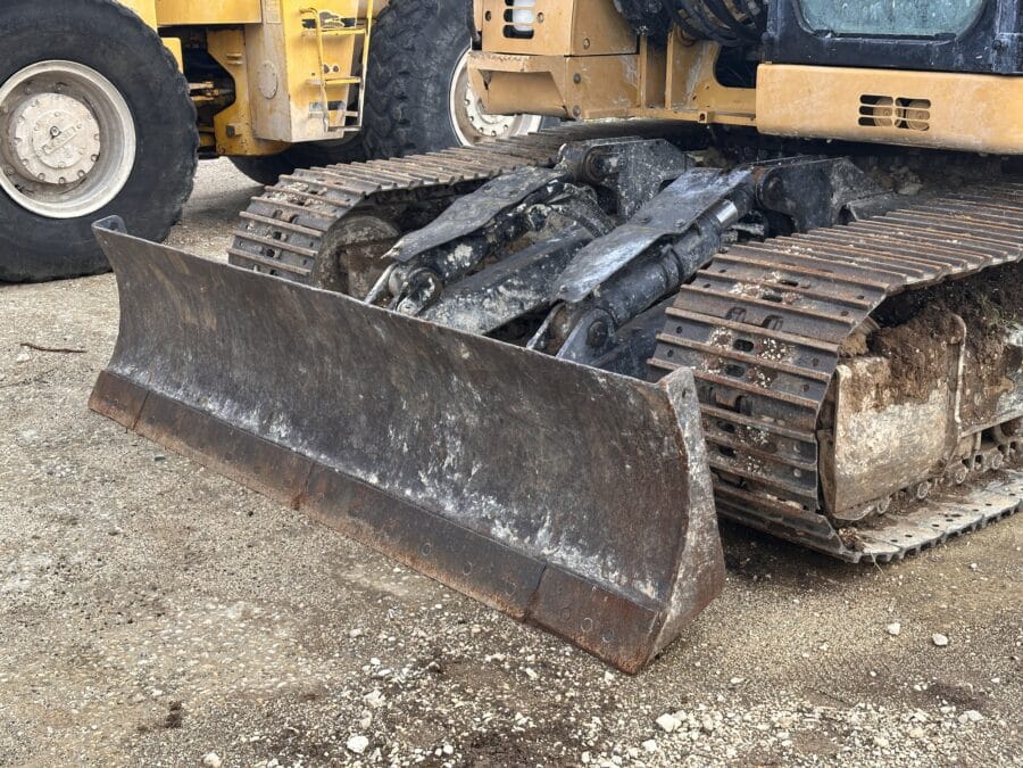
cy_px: 384
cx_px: 512
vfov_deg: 30.3
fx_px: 1419
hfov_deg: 39.7
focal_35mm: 48
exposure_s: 1/329
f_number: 1.78
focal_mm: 6.86
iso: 64
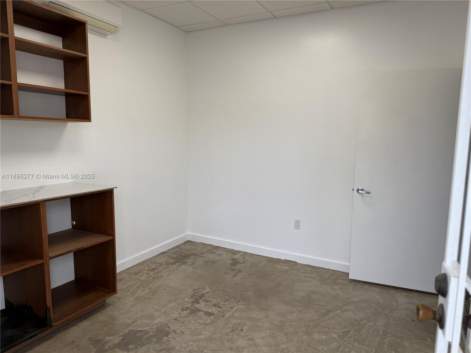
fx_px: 327
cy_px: 176
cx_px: 236
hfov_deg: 71.6
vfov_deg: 56.8
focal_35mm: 24
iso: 64
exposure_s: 1/189
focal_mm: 6.76
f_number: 1.78
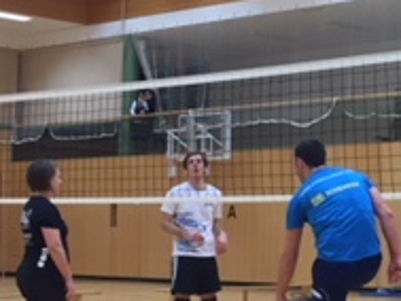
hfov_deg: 19.2
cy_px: 203
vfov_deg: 15.1
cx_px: 448
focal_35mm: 98
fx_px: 1136
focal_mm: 4.15
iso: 40
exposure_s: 1/33
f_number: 2.2
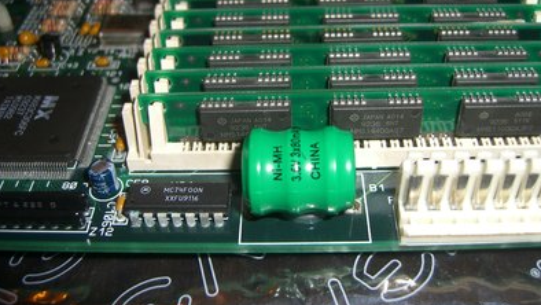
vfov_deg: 28.2
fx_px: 603
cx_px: 268
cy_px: 109
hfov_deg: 48.3
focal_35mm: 42
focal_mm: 7.9
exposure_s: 1/60
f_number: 2.8
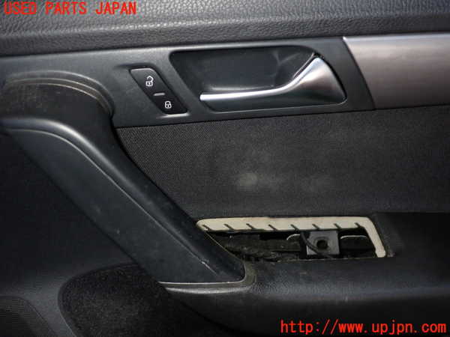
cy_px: 168
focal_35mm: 30
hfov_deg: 60.0
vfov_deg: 46.8
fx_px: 390
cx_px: 225
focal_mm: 5.4
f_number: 6.3
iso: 320
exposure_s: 1/30
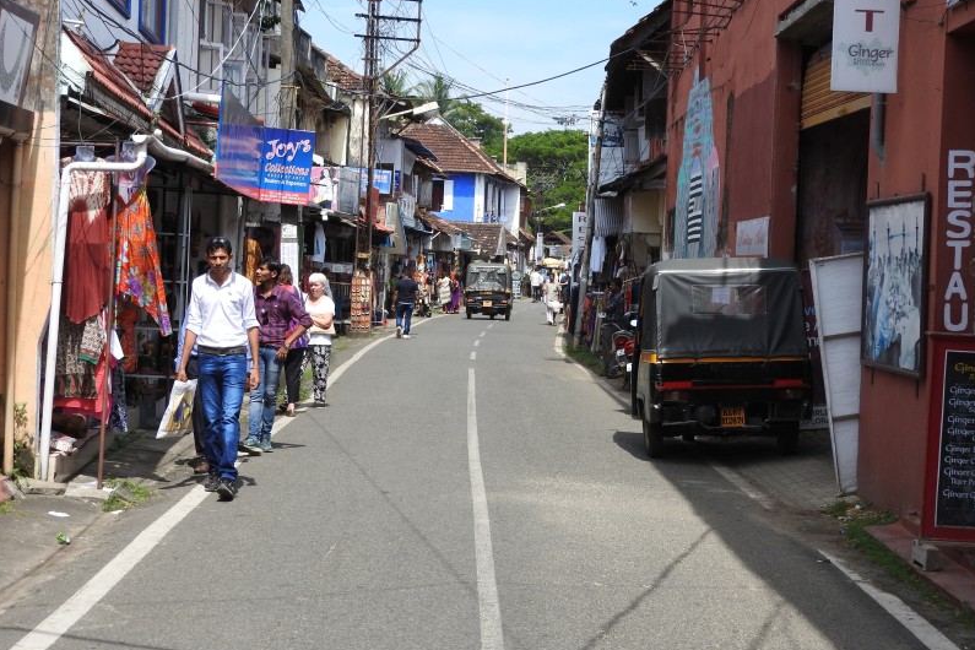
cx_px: 487
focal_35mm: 68
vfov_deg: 20.0
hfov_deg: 29.7
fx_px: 1842
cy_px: 320
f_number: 4.2
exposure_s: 1/500
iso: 100
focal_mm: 11.6
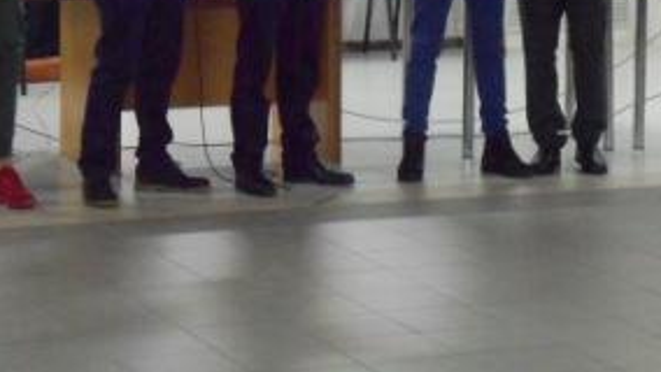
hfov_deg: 15.2
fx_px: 2472
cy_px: -16
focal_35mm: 141
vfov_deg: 8.6
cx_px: 365
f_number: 4.4
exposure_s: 1/15
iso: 800
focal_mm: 15.4
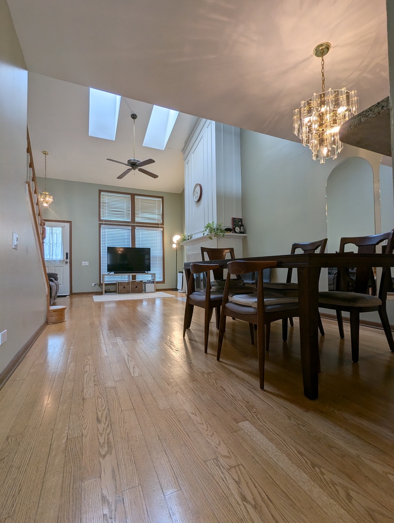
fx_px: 242
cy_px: 262
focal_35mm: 16
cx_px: 197
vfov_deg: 94.4
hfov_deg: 78.2
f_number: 2.2
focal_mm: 2.35
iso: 64
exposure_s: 1/60
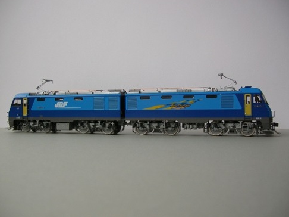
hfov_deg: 51.4
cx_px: 144
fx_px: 300
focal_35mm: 36
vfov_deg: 39.6
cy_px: 106
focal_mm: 5.8
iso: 50
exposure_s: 1/24.5
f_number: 2.8
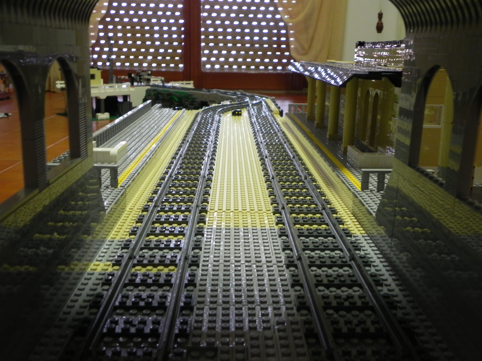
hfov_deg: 50.1
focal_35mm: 37
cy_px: 180
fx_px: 515
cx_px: 241
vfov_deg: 38.7
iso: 400
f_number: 3.2
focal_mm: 6.6
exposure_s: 1/25.4
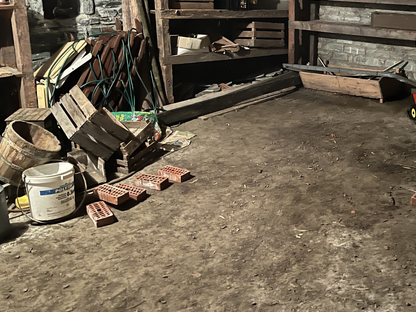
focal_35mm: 43
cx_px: 289
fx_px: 517
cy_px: 87
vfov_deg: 33.1
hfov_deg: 43.0
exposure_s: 1/10
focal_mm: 5.1
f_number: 1.6
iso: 640
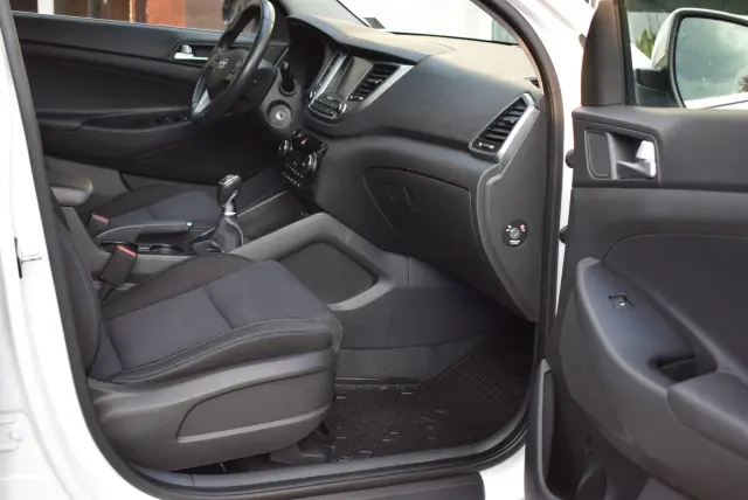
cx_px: 374
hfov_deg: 41.1
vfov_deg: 28.1
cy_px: 250
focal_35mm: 48
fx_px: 998
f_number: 5
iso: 400
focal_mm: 32
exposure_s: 1/100
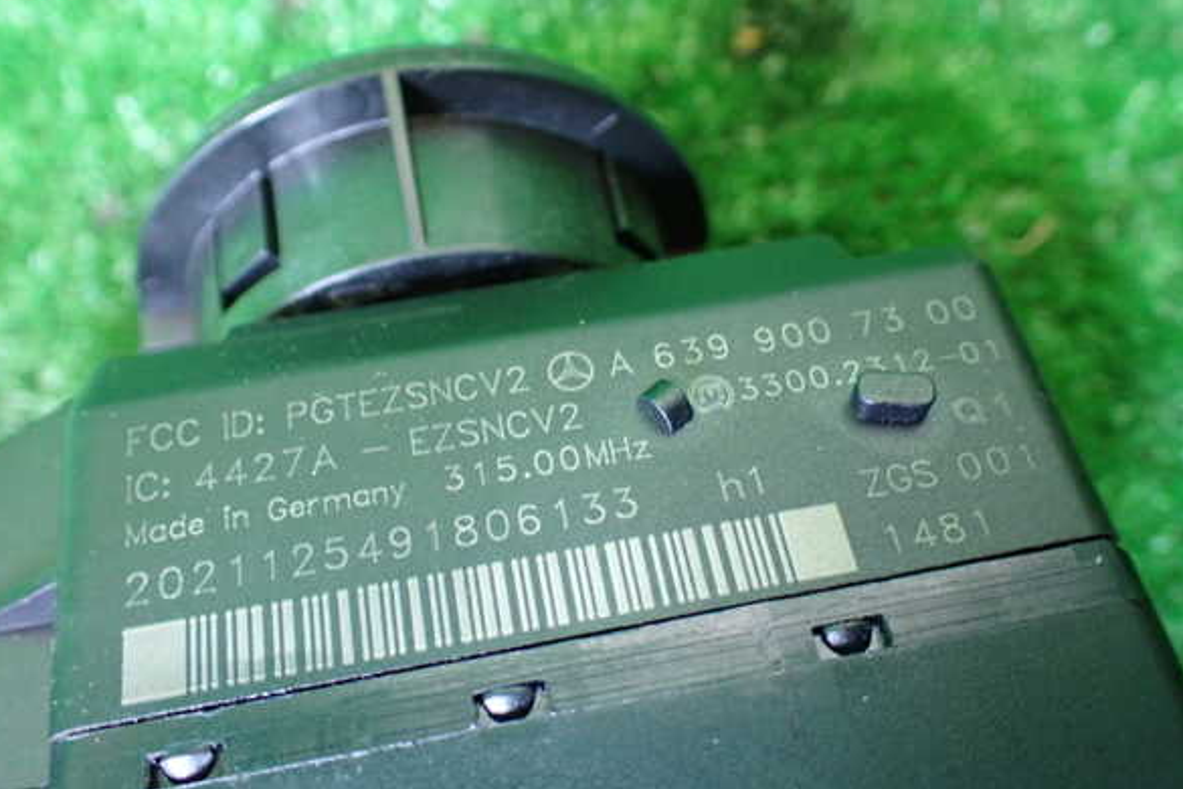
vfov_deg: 41.1
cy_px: 407
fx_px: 1051
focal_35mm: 32
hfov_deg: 58.7
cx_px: 582
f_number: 2.3
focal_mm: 5.4
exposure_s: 1/40
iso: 800
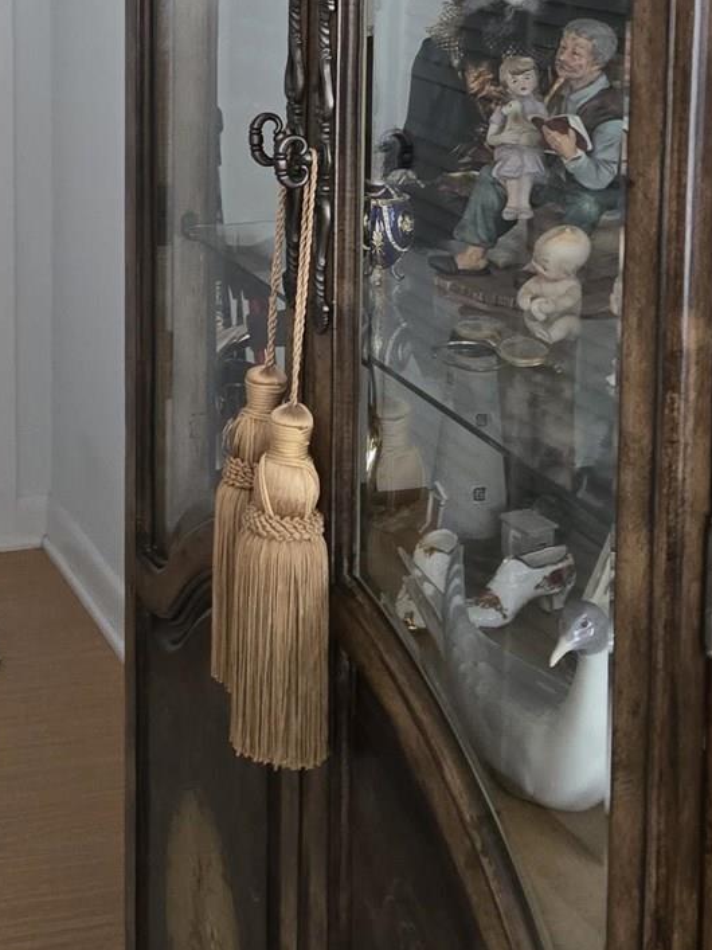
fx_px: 2057
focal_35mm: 75
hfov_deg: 19.4
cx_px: 114
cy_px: 124
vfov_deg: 25.3
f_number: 1.8
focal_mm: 5.4
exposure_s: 1/60
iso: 500
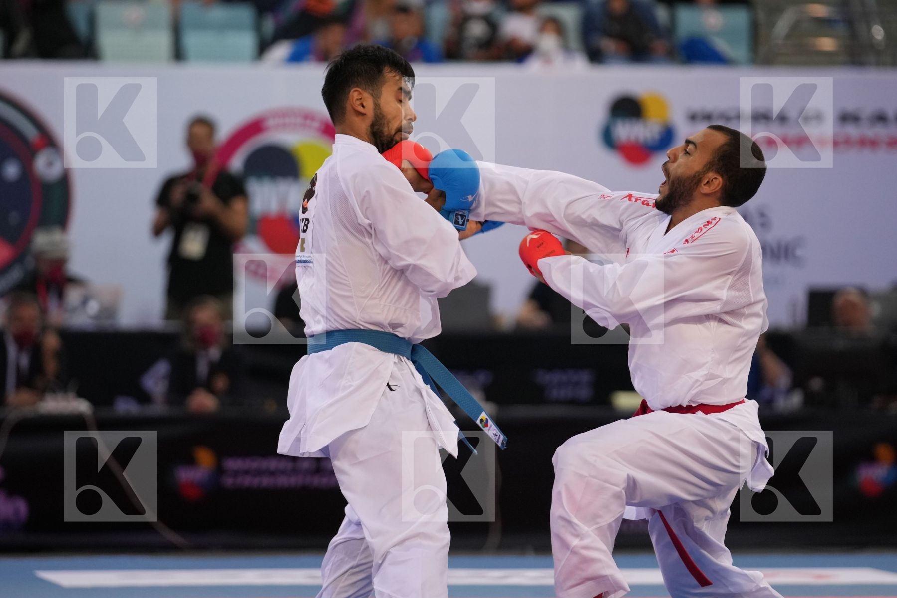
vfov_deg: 4.9
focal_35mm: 279
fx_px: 6951
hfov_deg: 7.4
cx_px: 448
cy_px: 299
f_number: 2.8
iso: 2000
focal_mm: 186
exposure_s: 1/1000
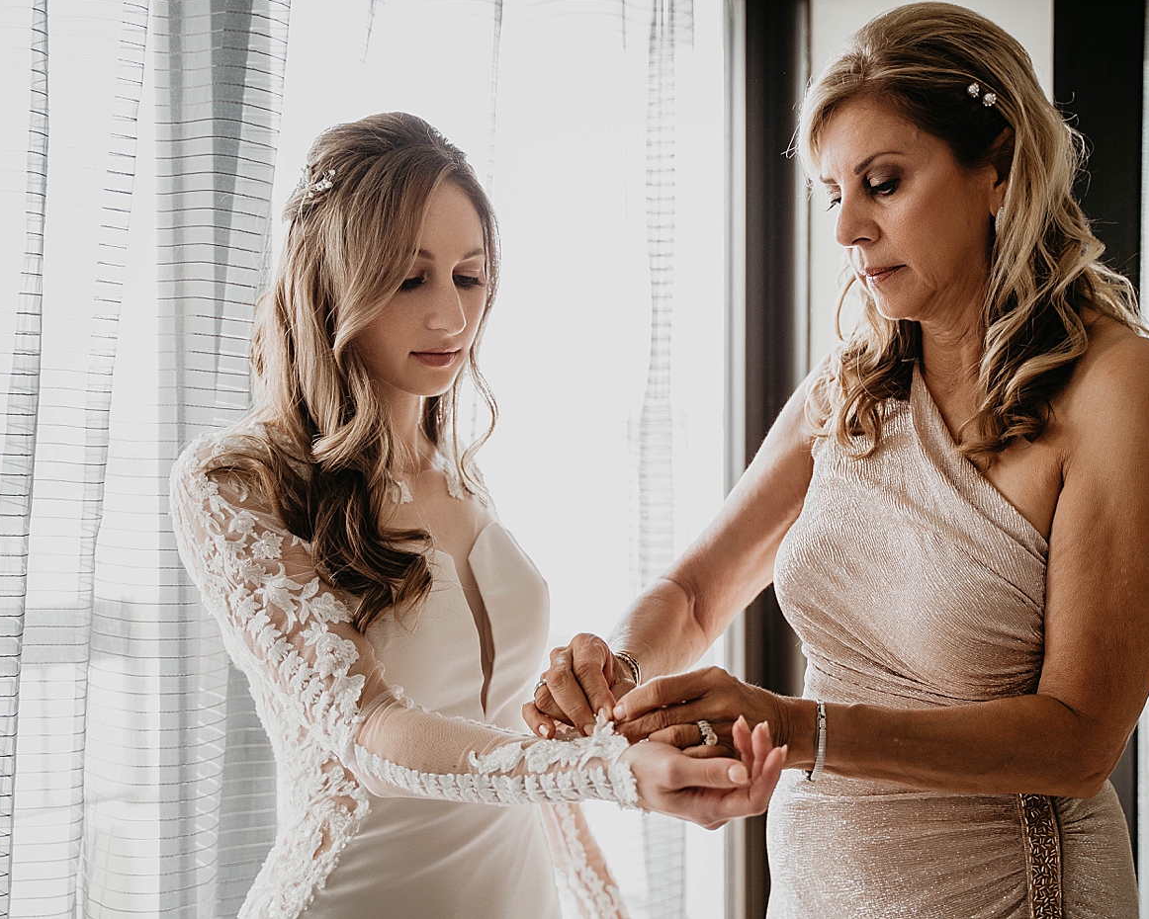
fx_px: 1769
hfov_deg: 35.9
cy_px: 459
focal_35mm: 52
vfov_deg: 29.1
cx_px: 664
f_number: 2.8
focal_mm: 46
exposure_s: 1/100
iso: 1250
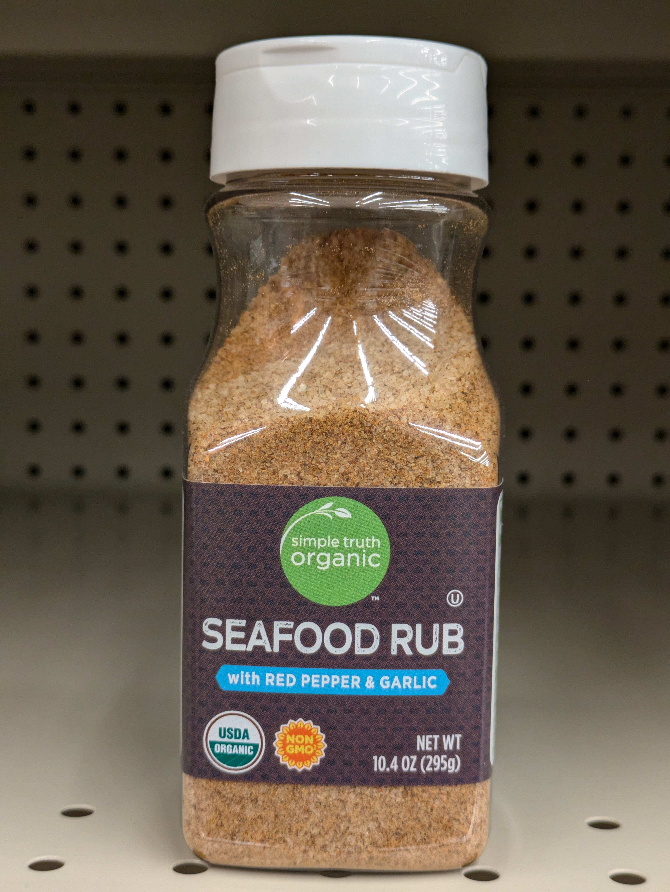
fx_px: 1315
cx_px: 335
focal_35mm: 51
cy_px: 446
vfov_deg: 37.5
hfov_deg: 28.6
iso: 222
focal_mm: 5.43
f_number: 1.89
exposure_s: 1/60
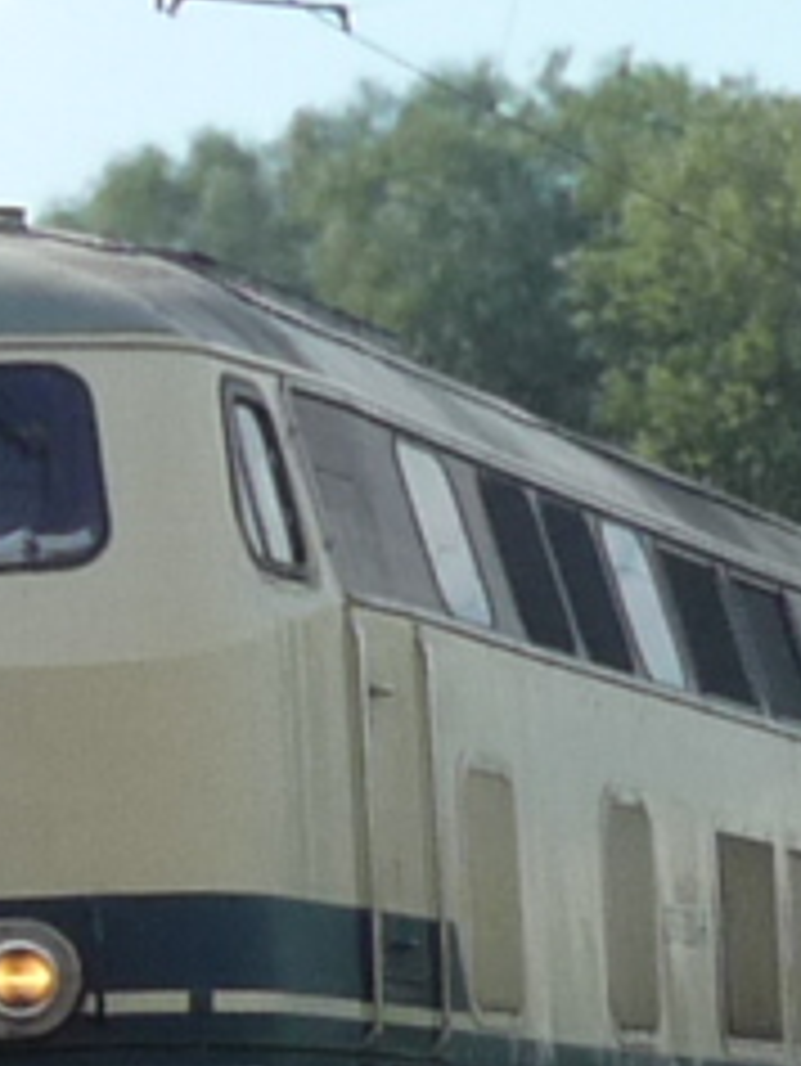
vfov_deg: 21.7
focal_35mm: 89
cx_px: 0
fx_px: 2743
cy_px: 886
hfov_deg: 16.3
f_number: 2.8
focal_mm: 5.5
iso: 100
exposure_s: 1/1000
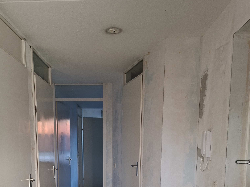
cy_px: 178
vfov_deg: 35.7
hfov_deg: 49.8
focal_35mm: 37
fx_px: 267
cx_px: 101
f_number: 1.8
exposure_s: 1/100
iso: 100
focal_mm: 5.54
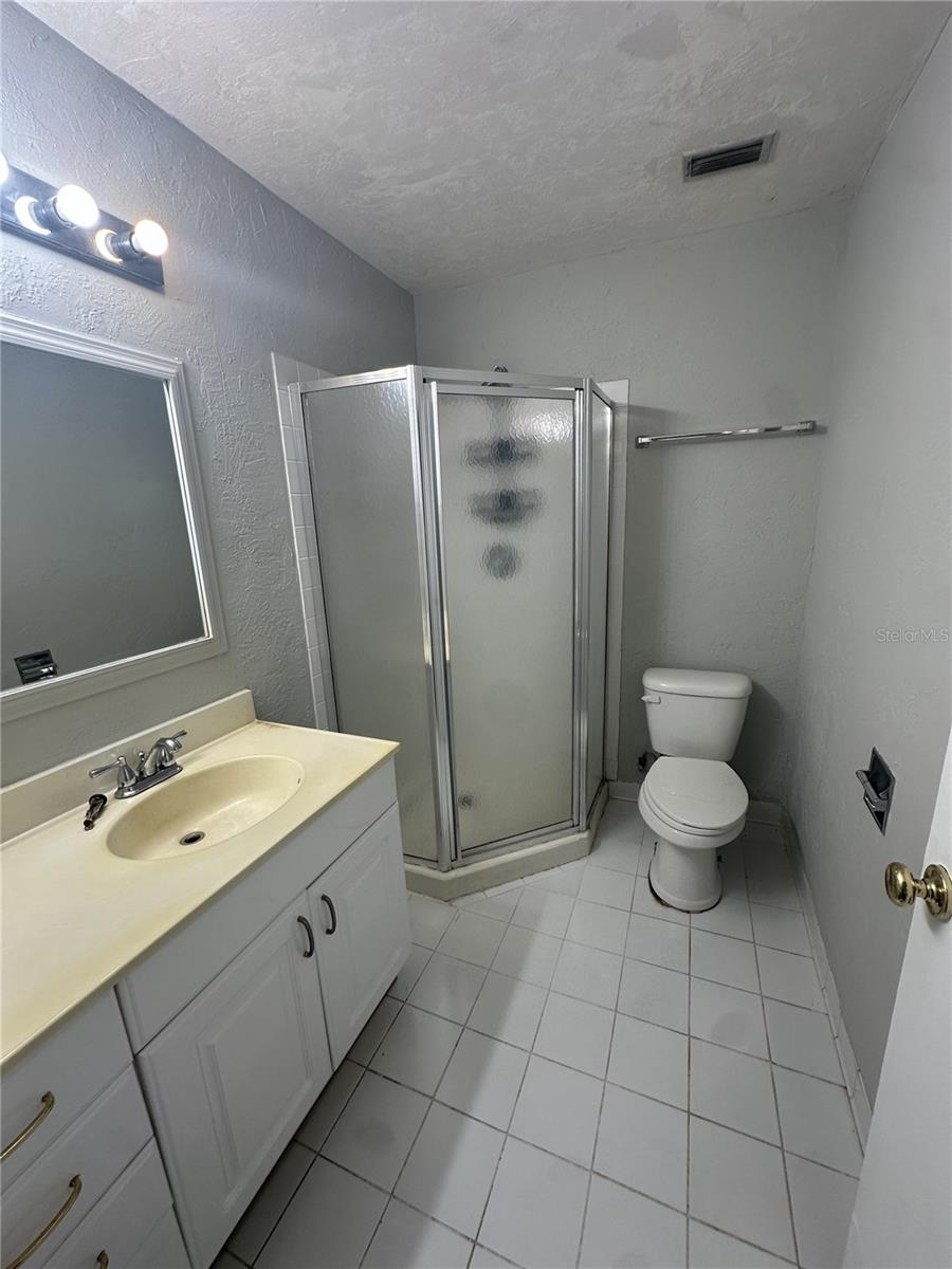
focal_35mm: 14
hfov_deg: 85.7
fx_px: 513
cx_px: 476
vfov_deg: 102.1
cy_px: 634
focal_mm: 2.22
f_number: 2.2
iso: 80
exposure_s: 1/120
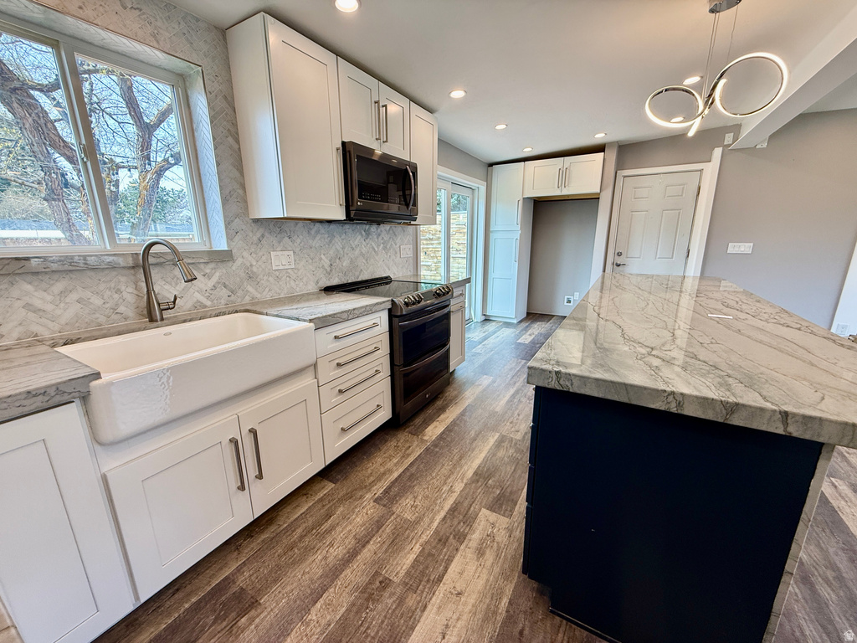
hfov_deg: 102.1
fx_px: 347
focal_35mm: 14
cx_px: 428
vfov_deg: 85.7
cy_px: 322
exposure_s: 1/120
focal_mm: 2.22
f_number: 2.2
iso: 80
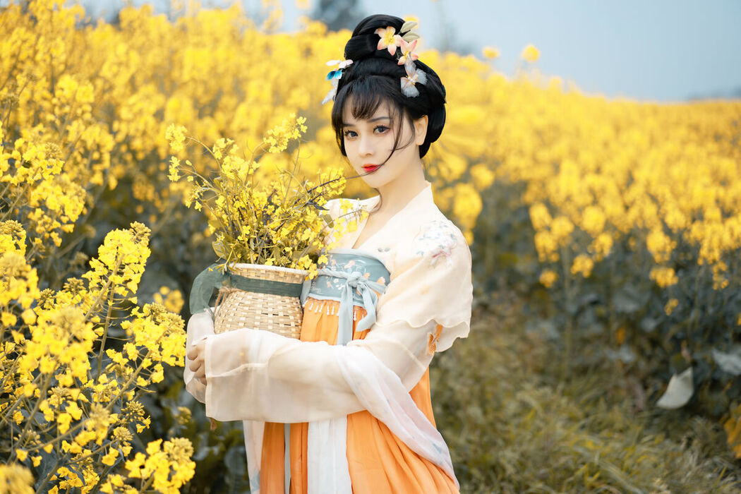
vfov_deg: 24.6
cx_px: 370
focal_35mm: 55
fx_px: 1132
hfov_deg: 36.2
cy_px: 247
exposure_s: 1/1600
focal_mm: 55
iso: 400
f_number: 1.8
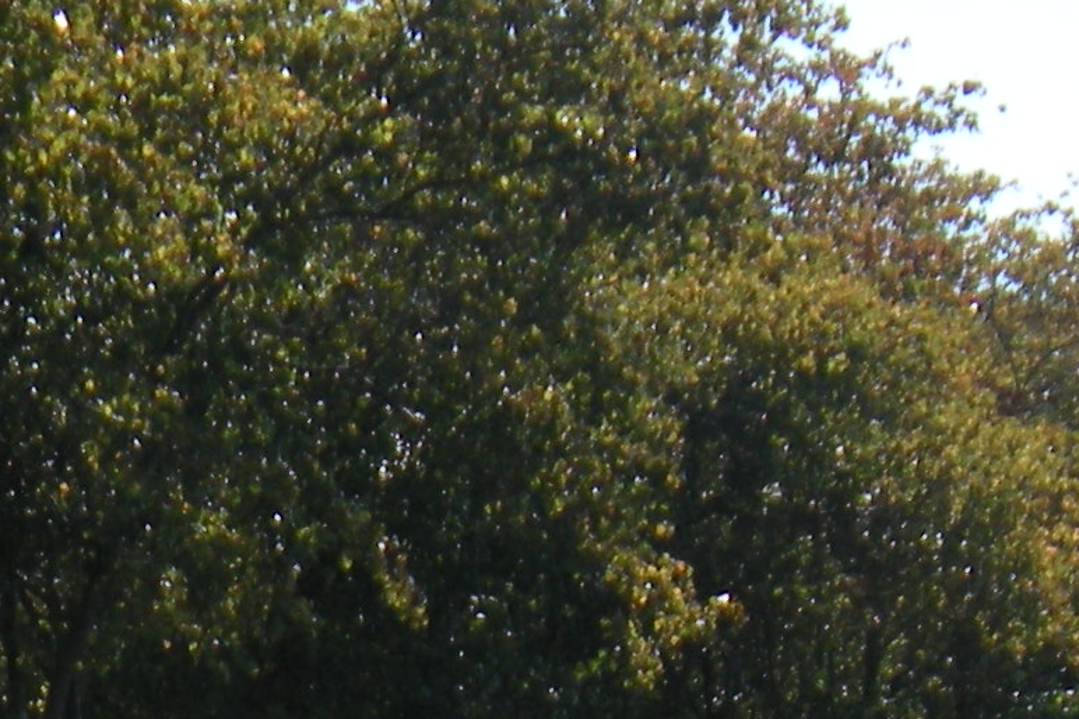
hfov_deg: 11.9
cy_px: 1386
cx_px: 513
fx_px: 5156
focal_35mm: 172
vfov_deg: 7.7
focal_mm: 5.9
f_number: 3.8
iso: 64
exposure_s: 1/580
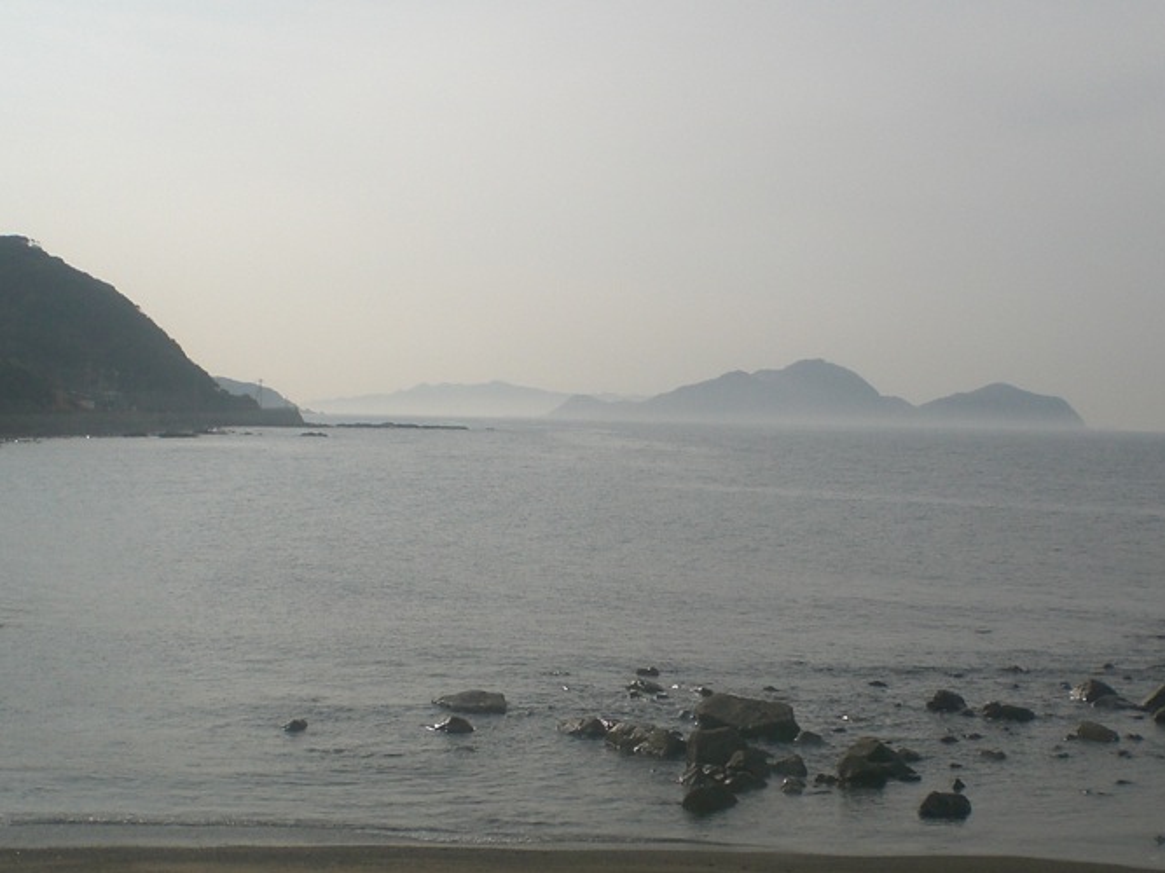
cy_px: 613
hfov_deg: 33.6
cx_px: 730
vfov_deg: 25.5
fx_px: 1918
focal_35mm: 57
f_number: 4.4
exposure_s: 1/1000
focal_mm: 6.3
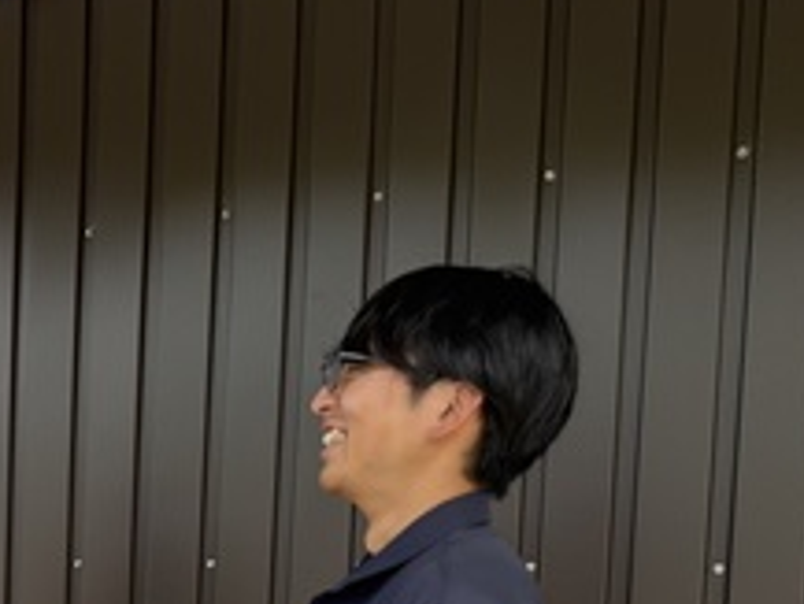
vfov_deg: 23.1
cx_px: -117
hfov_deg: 29.0
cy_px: 689
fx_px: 1371
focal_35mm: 59
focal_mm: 6.76
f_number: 1.78
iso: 100
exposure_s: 1/708
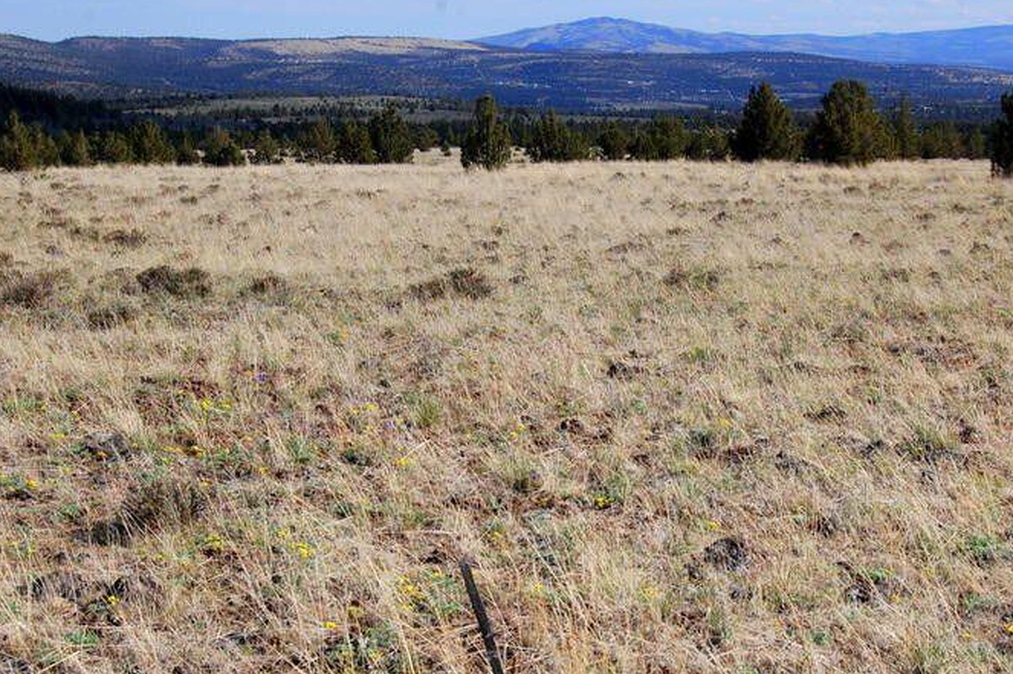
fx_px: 2137
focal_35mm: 76
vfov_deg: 17.9
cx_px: 530
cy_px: 336
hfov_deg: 26.7
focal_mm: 42
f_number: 10
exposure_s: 1/400
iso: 200
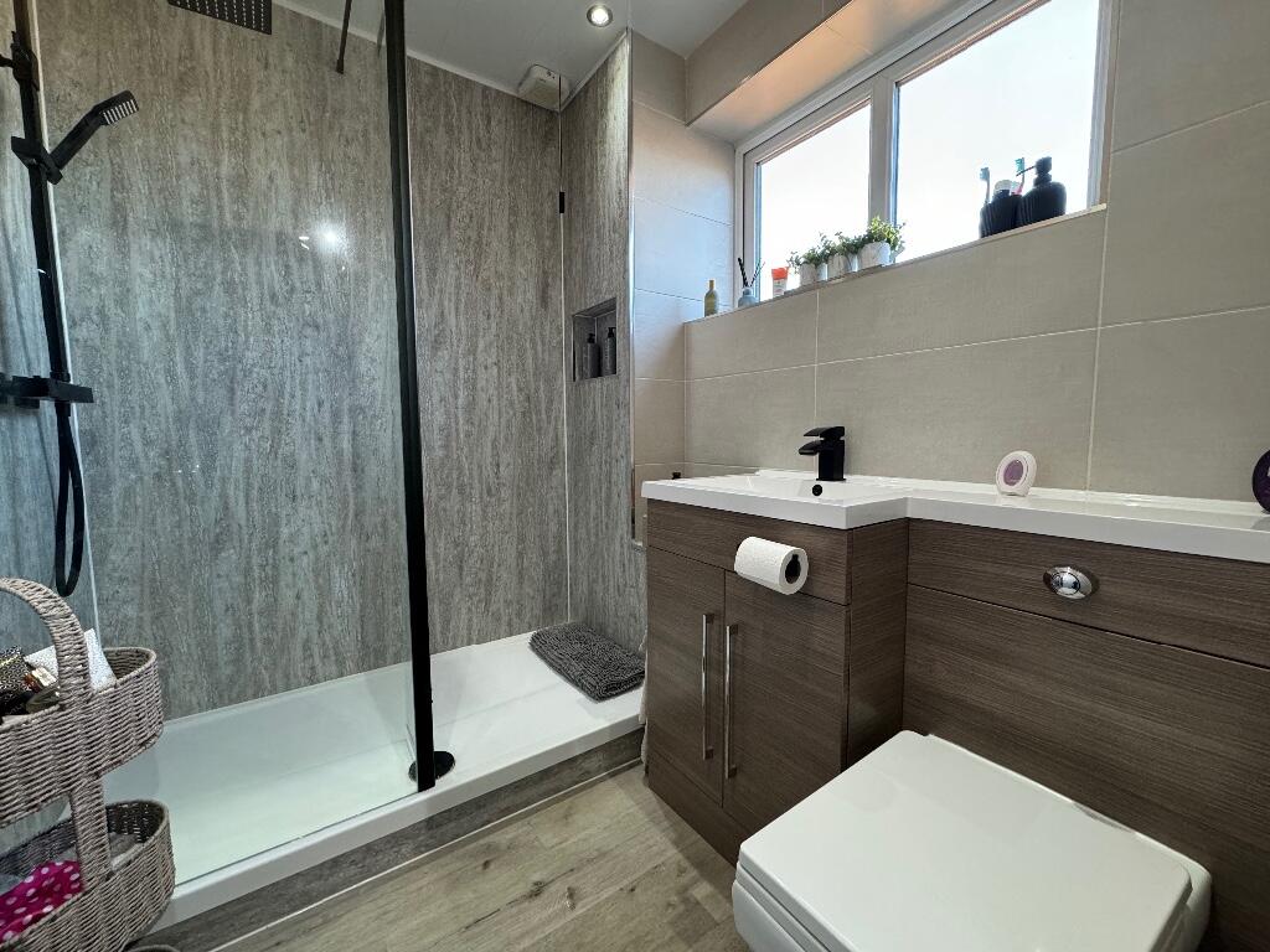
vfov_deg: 85.7
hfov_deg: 102.1
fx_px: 514
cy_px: 476
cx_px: 635
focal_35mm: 14
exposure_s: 1/100
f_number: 2.2
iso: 250
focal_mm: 2.22
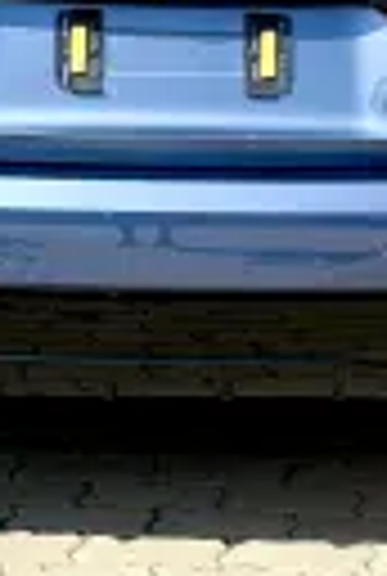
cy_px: 72
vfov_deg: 14.5
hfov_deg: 9.9
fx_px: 2245
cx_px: 207
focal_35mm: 140
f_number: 1.78
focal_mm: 6.76
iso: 80
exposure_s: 1/2415
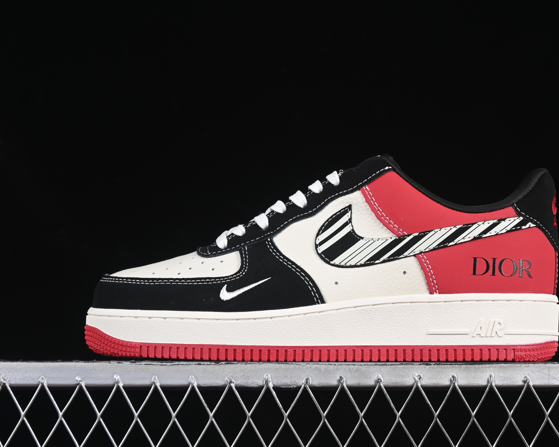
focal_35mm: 85
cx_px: 324
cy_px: 223
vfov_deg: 18.1
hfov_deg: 22.5
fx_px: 1406
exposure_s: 1/60
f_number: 7.1
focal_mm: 50
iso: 160
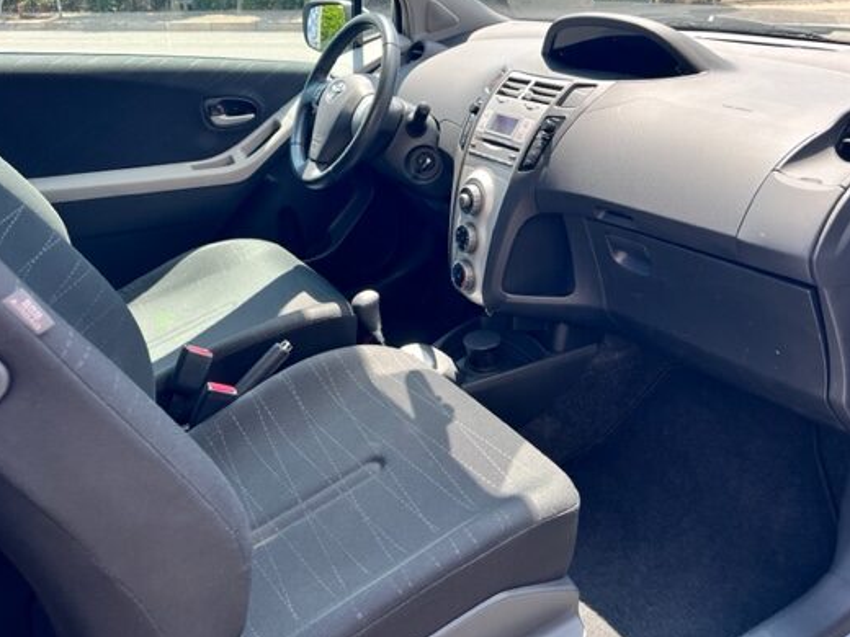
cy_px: 252
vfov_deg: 43.9
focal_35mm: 32
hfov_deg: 56.8
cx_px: 435
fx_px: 786
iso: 50
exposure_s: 1/521
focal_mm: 5.7
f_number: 1.5
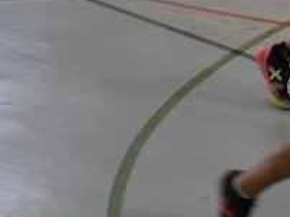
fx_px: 3774
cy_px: -72
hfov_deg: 4.4
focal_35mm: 451
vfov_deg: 3.3
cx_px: 520
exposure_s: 1/125
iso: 800
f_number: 5
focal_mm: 70
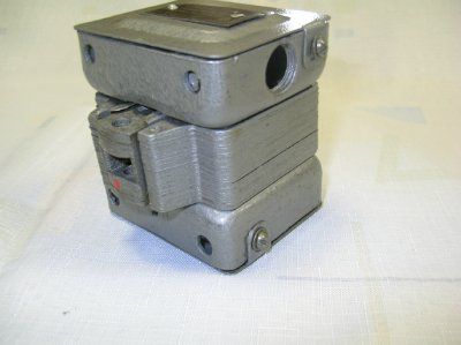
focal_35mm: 36
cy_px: 172
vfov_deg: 39.6
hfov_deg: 51.4
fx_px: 479
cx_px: 230
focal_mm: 6
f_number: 2.7
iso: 50
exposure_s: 1/13.8
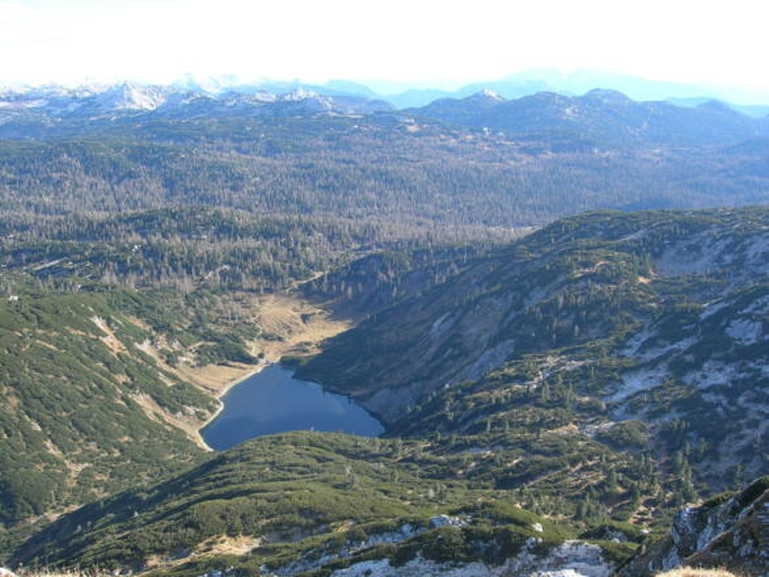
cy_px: 288
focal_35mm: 38
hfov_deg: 49.0
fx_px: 844
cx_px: 384
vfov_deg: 37.7
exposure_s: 1/135
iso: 64
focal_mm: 7.8
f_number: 4.8
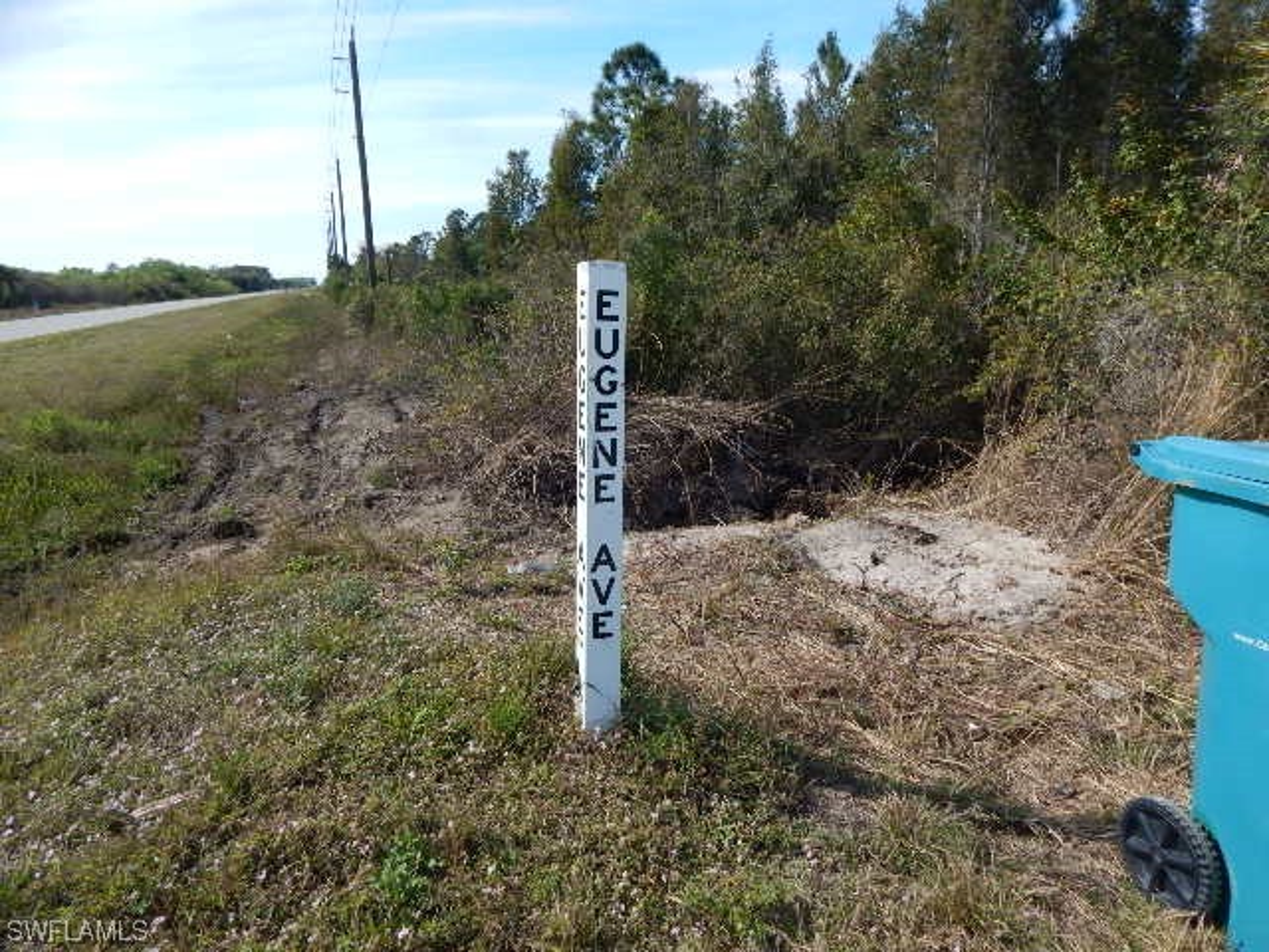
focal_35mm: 22
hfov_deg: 76.4
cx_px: 634
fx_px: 807
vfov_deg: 61.1
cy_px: 476
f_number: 3
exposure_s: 1/1250
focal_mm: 4
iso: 125
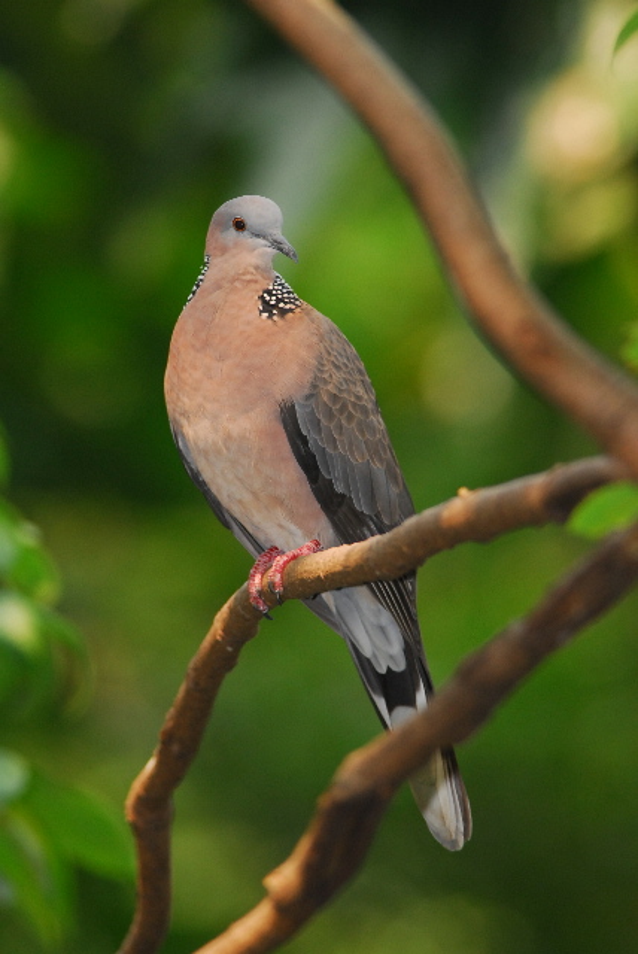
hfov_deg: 2.2
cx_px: 319
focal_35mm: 630
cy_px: 477
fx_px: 16710
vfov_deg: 3.3
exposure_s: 1/160
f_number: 6.3
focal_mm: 420
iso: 400
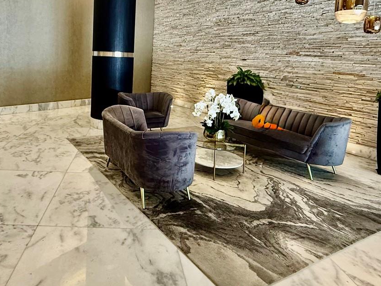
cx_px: 135
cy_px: 80
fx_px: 297
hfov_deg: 64.1
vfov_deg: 49.7
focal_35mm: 27
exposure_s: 1/60
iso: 250
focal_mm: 2.22
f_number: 2.2
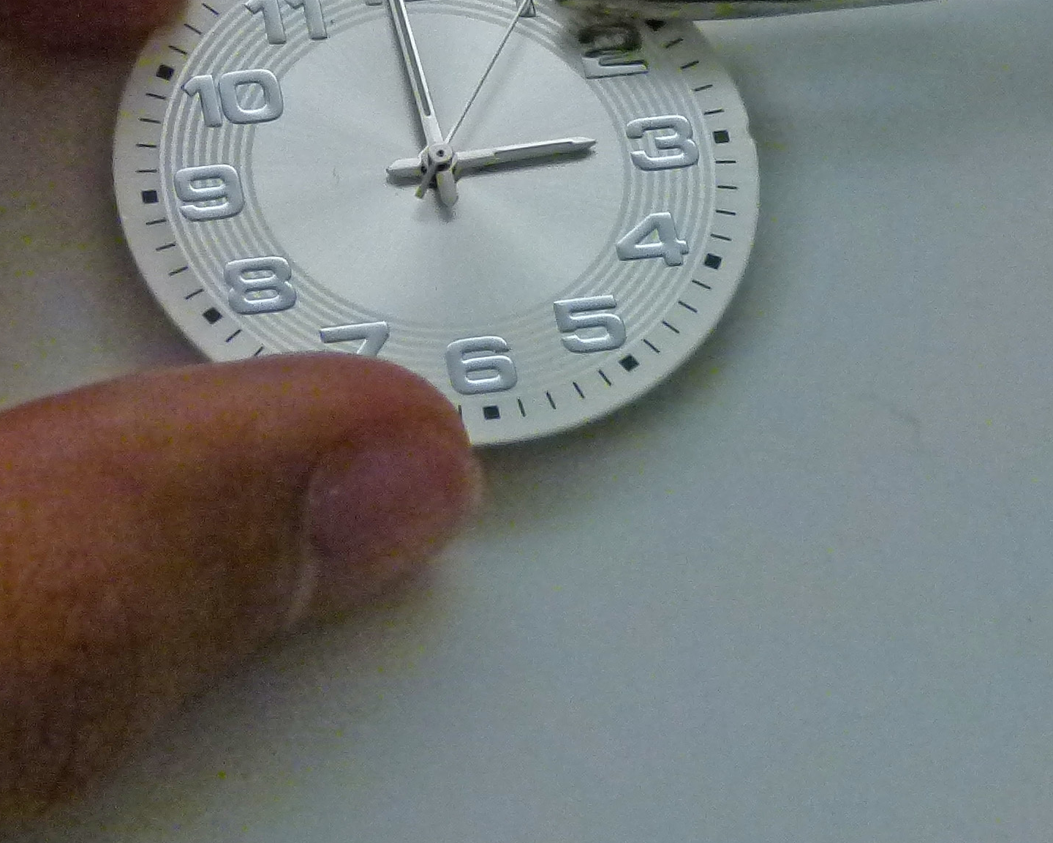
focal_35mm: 205
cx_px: 458
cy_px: 182
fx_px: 6389
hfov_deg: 9.4
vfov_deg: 7.5
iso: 400
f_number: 5
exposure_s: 1/60
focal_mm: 12.6
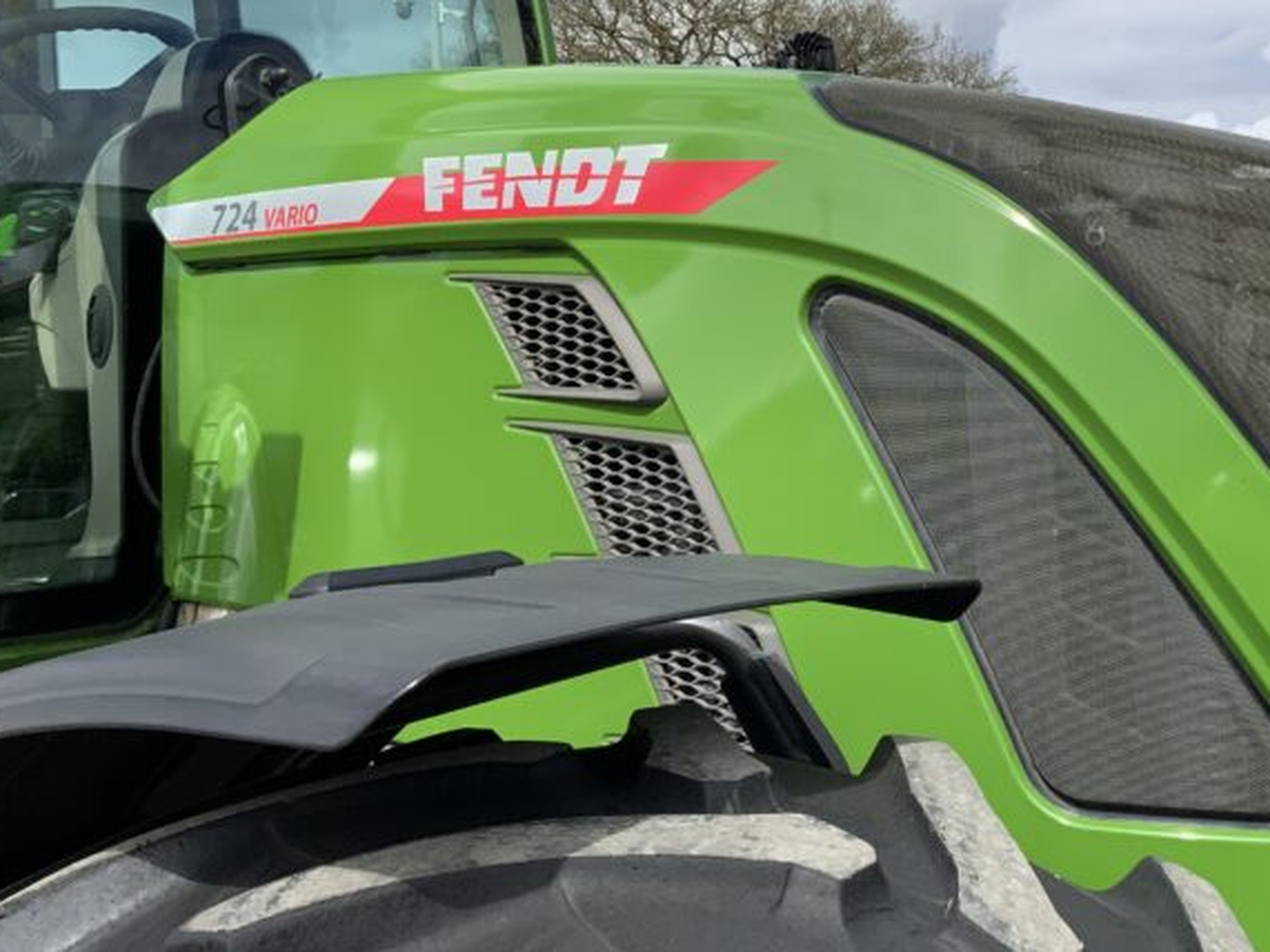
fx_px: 1907
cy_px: 316
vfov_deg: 27.8
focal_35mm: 52
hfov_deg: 35.9
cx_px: 965
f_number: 1.8
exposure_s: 1/2058
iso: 16
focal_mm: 3
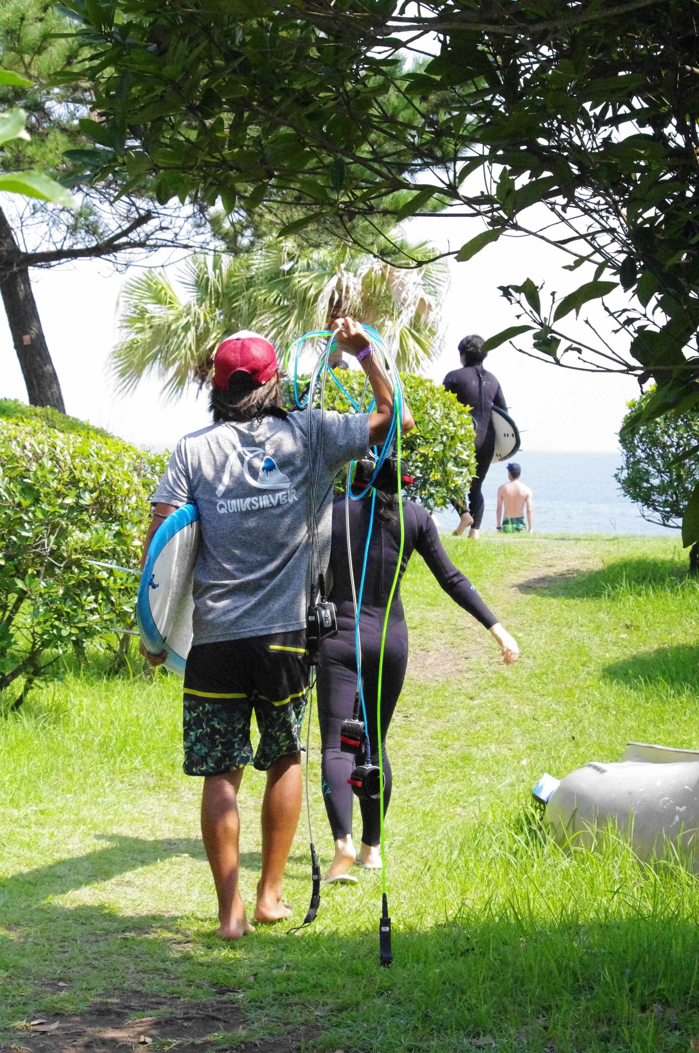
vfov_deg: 24.8
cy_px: 526
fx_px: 2394
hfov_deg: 16.6
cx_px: 350
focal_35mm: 82
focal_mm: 55
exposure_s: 1/2000
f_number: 11
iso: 6400
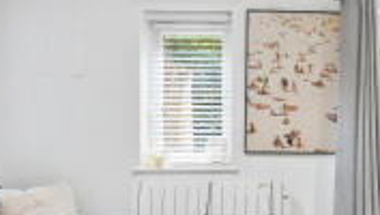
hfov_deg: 43.2
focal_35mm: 45
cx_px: 307
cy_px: 169
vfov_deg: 26.2
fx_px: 454
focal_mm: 16
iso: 400
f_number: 8
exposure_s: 1/4
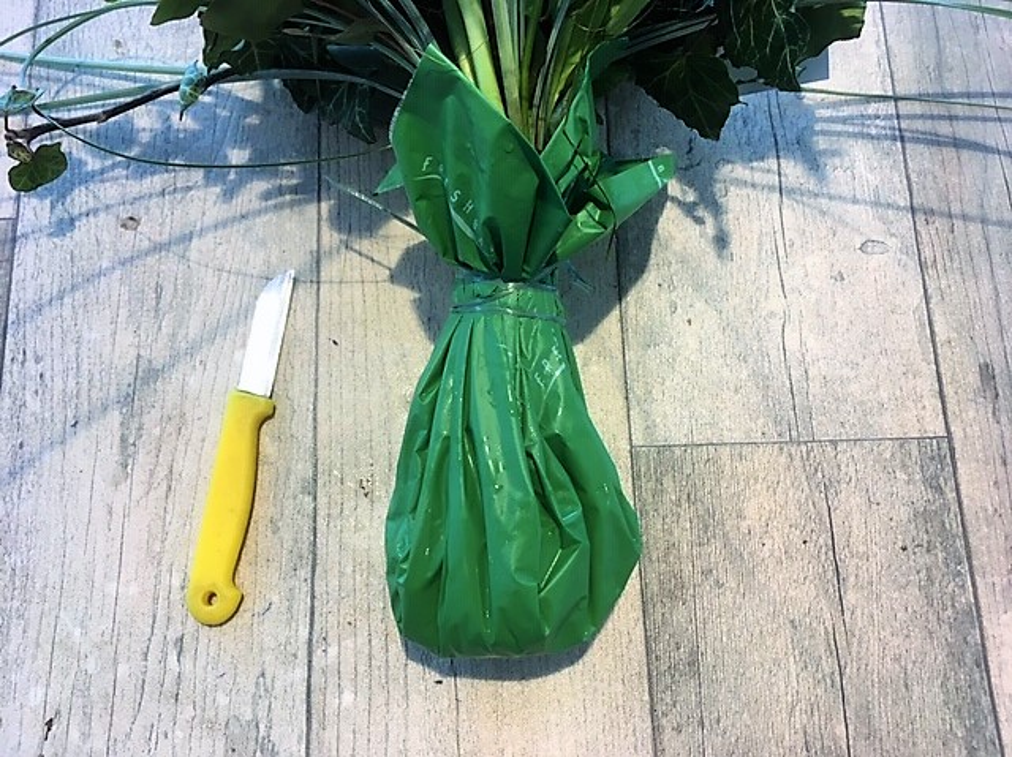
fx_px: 847
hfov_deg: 61.7
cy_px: 378
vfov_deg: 48.2
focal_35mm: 29
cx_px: 506
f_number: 2.2
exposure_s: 1/33
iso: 32
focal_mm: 4.15
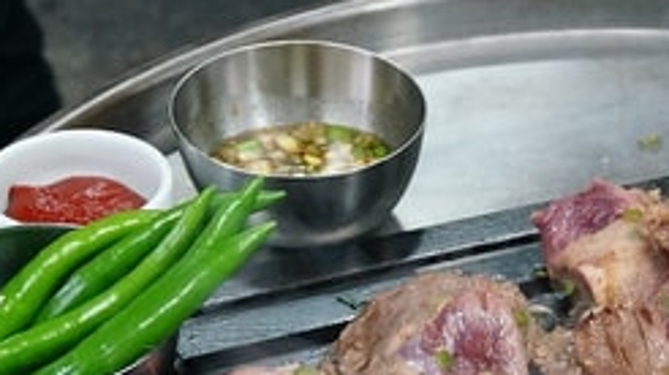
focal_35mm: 118
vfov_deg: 10.1
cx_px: 658
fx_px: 2098
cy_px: 439
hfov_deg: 17.7
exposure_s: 1/60
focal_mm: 29
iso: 3200
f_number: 4.5
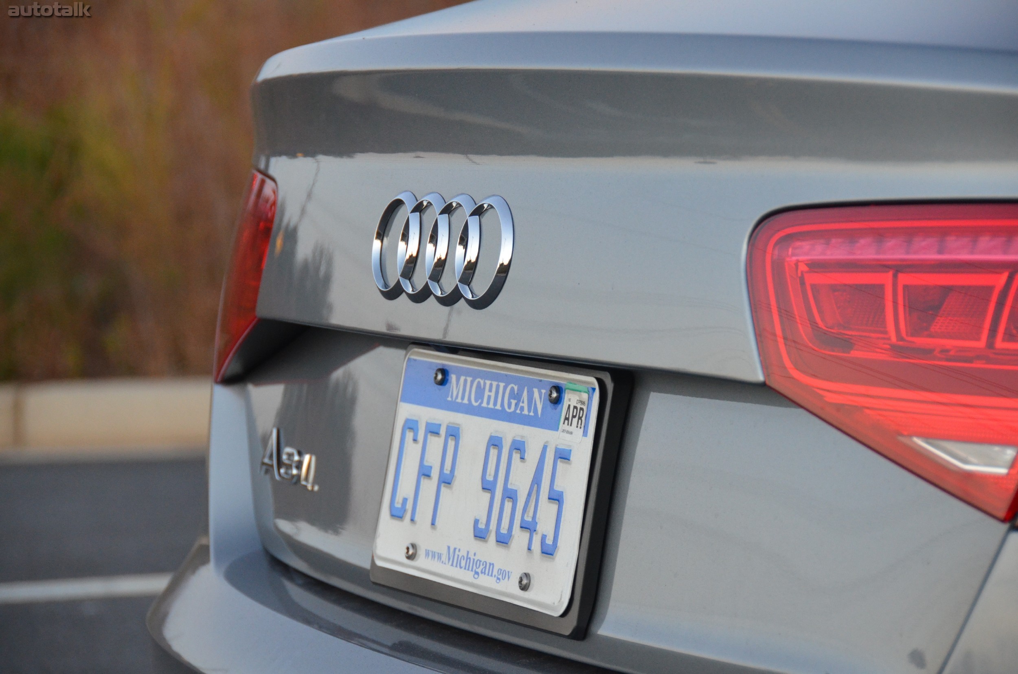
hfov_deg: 14.4
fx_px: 4021
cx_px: 509
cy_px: 337
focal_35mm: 142
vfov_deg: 9.6
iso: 1600
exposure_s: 1/60
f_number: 5.3
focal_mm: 95
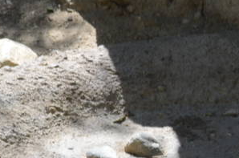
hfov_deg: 4.5
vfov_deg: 3.1
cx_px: 630
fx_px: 2938
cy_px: 198
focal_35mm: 444
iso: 200
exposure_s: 1/250
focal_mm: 55
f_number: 8
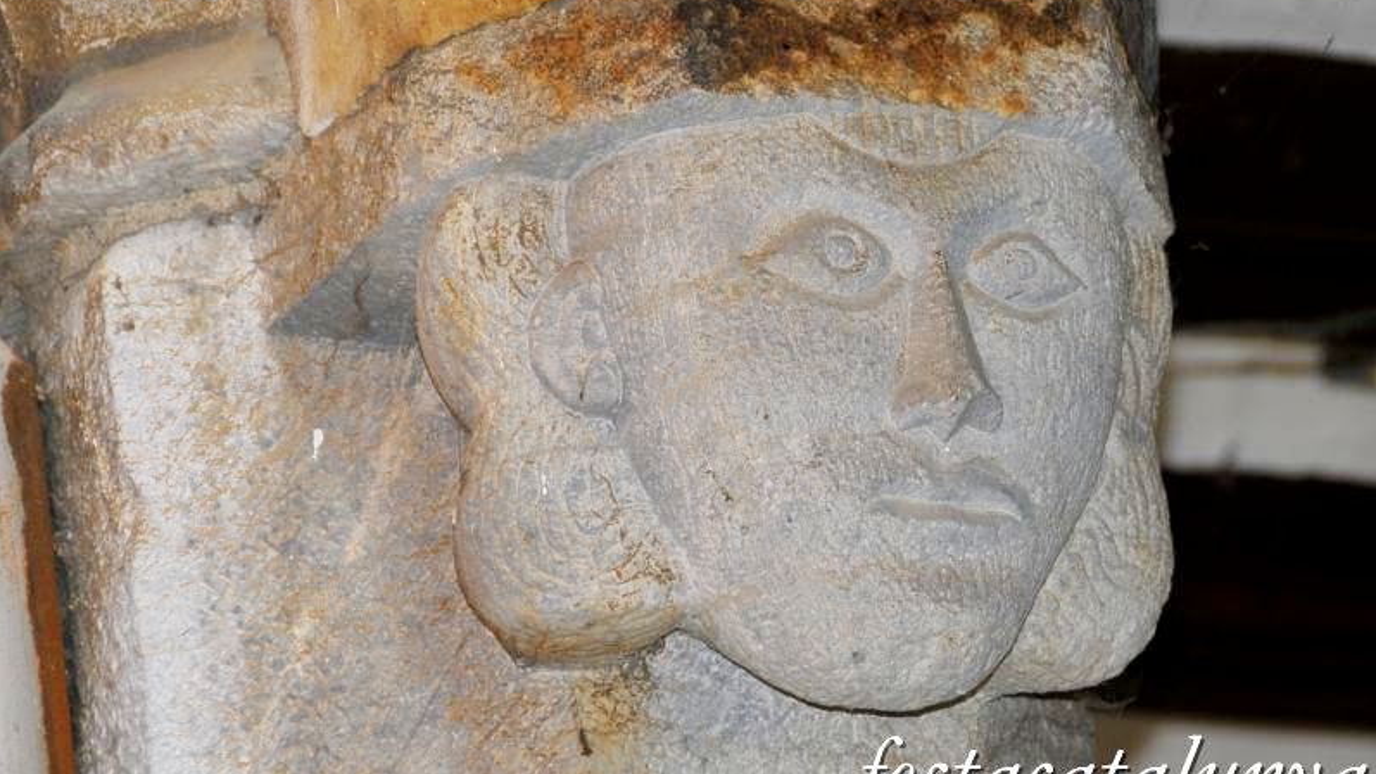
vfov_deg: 5.9
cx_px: 687
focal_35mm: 205
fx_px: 7478
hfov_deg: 10.5
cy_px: 379
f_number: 5.6
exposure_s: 1/60
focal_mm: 130
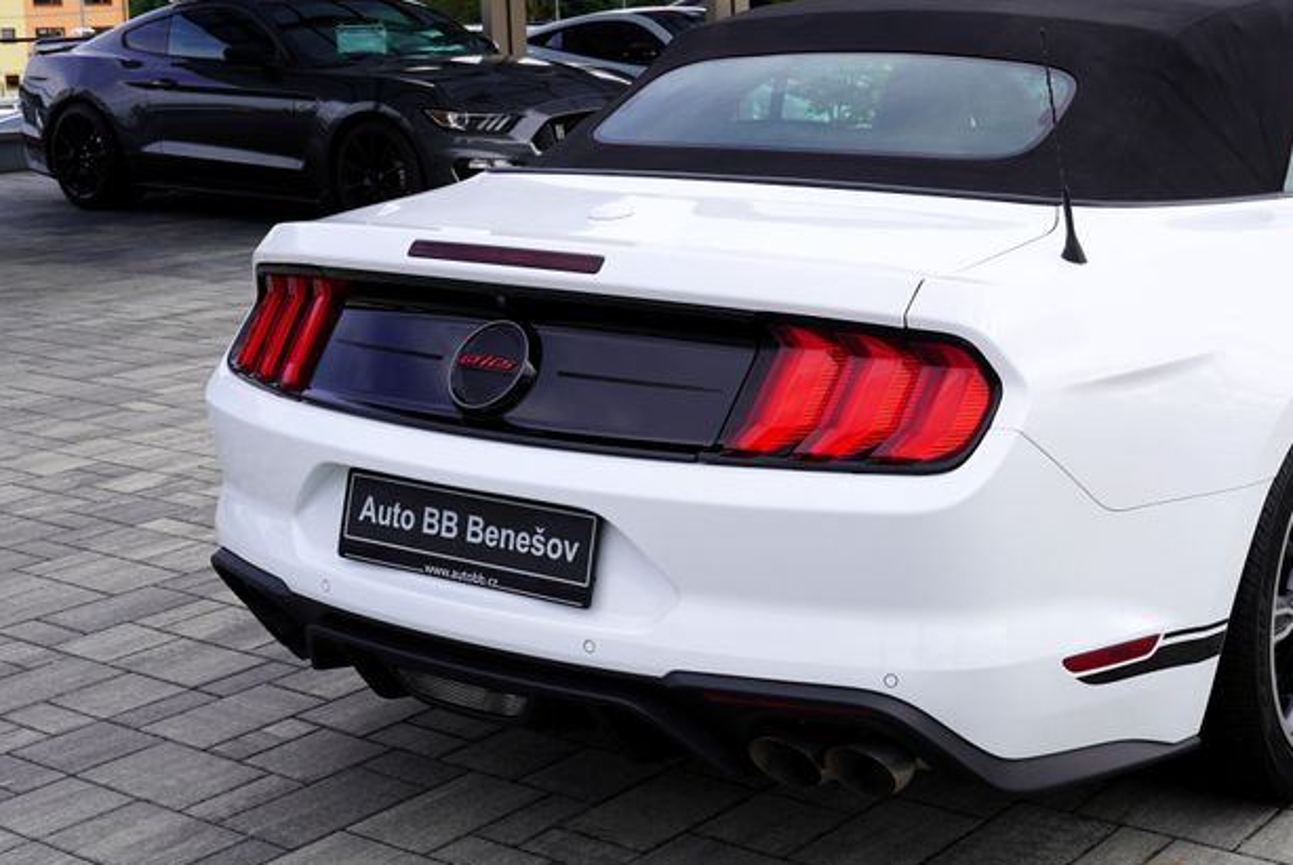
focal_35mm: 55
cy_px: 317
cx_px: 939
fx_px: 1978
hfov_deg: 35.5
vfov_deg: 24.6
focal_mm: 33
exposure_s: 1/125
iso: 100
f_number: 9
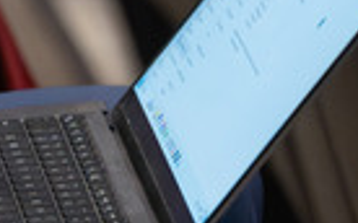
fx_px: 11533
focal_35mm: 1183
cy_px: -440
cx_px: -839
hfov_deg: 1.8
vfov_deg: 1.1
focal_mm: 160
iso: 1600
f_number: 4.5
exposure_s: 1/125
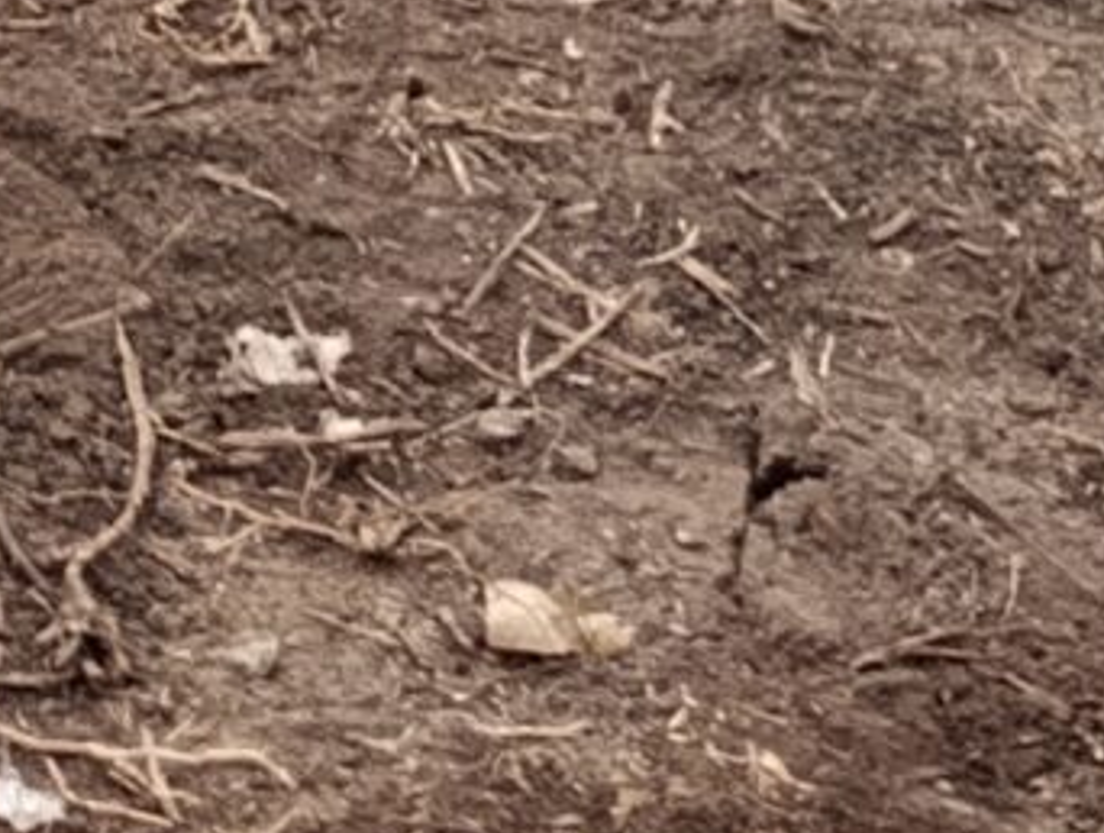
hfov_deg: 11.3
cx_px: 1198
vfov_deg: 8.0
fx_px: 5497
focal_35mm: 172
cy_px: -1175
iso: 50
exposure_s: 1/121
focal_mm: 6.14
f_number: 1.6
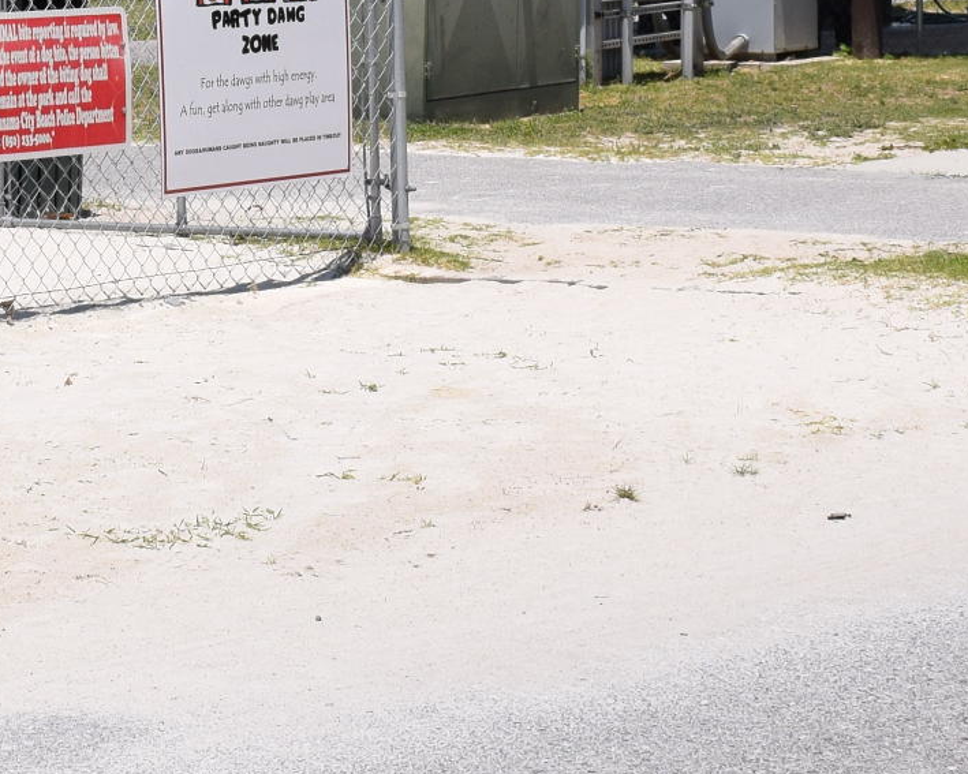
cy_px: -94
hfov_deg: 13.3
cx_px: 29
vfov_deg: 10.7
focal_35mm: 143
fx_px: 4096
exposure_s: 1/500
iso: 200
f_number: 11
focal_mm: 24
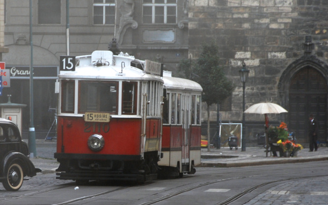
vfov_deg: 2.9
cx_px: 107
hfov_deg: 4.6
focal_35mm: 452
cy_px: 146
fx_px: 4040
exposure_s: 1/125
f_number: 5.6
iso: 200
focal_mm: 170
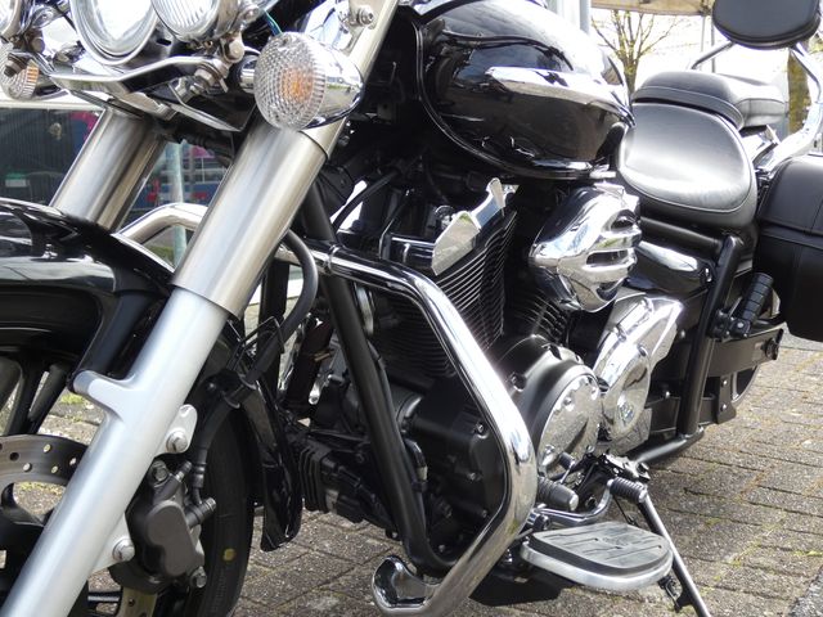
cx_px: 412
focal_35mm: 41
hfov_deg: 45.8
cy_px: 308
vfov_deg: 35.1
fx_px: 975
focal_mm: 7.3
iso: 80
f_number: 3.6
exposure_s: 1/125
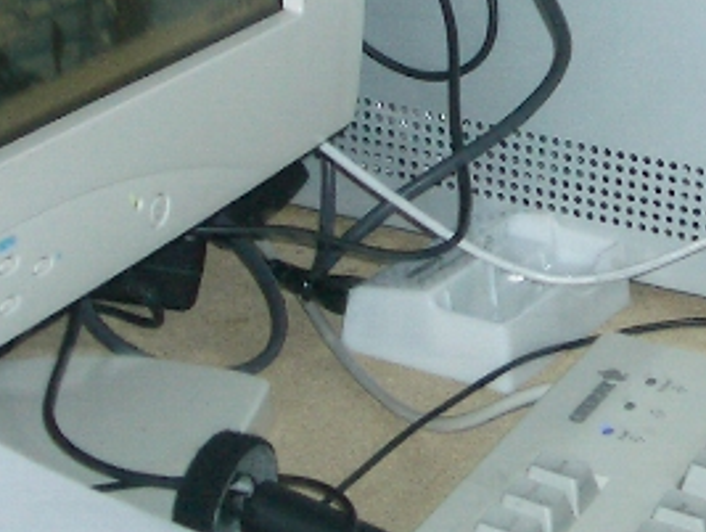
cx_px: 738
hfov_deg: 14.4
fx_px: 2737
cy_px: -201
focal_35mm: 134
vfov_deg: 10.8
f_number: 2.6
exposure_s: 1/60
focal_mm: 5.8
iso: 100
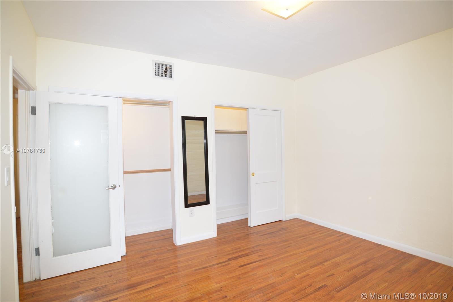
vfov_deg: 67.4
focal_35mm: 18
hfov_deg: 90.0
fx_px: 227
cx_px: 226
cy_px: 151
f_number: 4.5
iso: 400
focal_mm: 18
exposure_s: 1/80
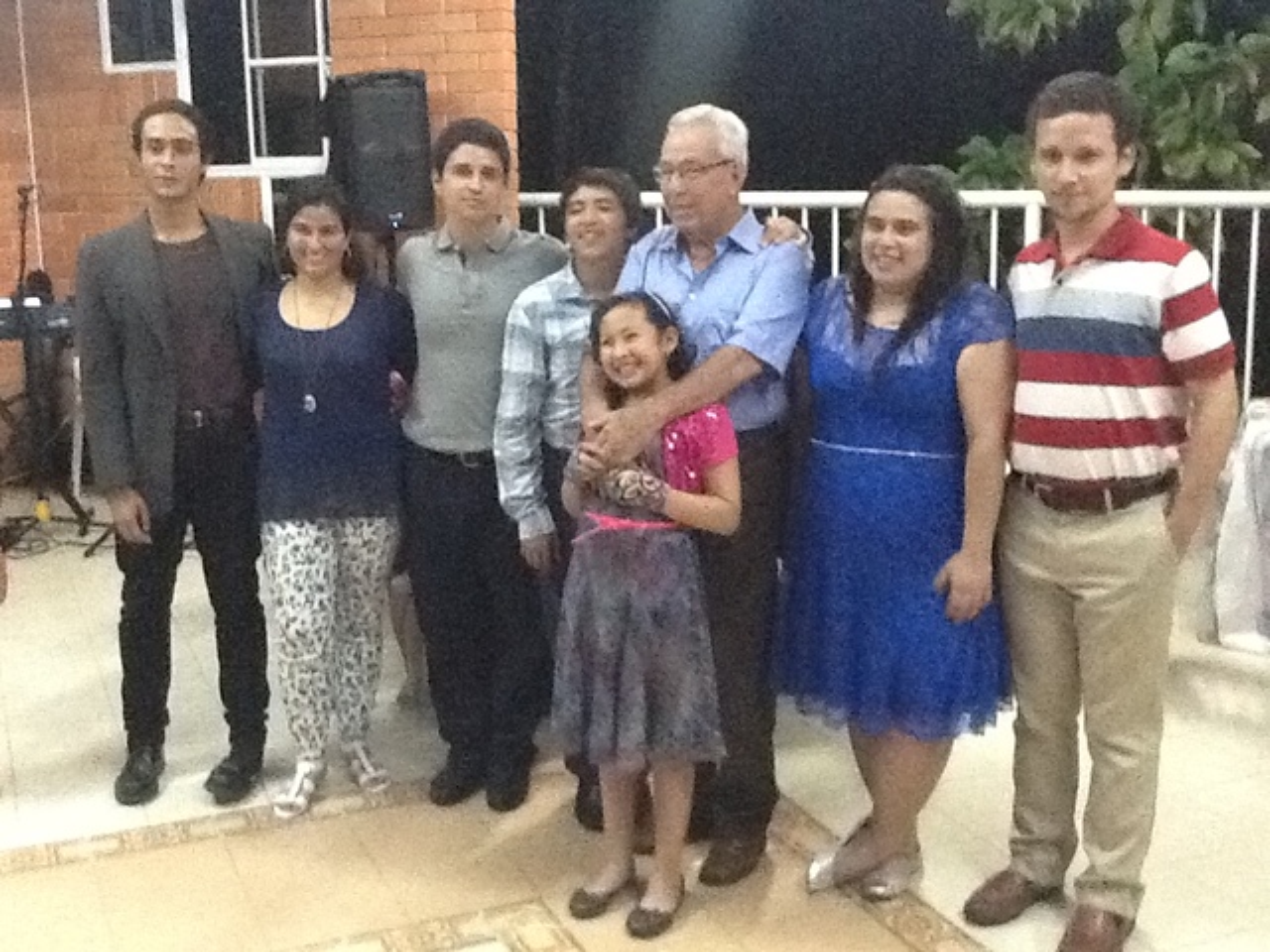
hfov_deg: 42.9
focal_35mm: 44
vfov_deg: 32.9
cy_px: 476
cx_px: 635
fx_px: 1614
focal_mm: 2.03
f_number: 2.4
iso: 640
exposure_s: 1/15
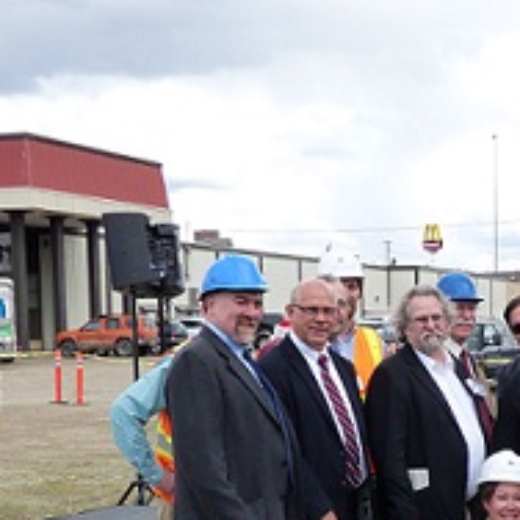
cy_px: 479
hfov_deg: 21.2
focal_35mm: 80
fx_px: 1360
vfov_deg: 21.1
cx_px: 472
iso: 160
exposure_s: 1/400
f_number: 3.4
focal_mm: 6.18
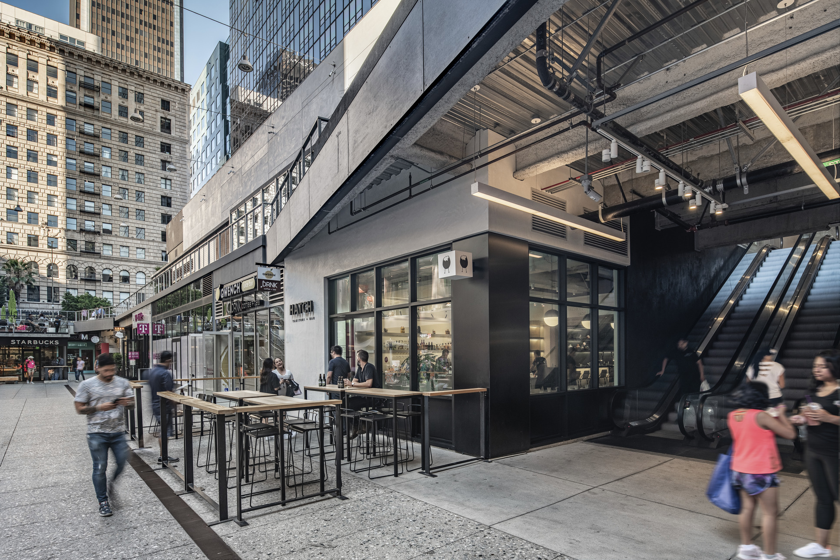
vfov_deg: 64.6
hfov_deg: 86.9
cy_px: 280
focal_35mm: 19
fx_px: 443
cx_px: 420
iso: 100
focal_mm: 19
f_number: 7.1
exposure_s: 1/4
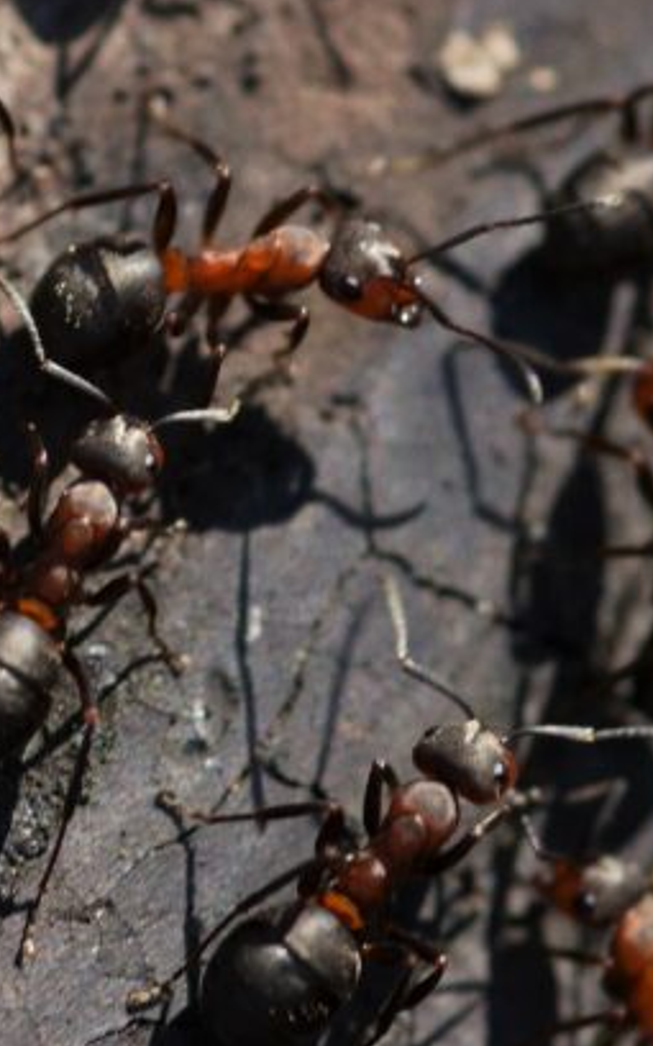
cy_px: 450
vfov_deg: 5.2
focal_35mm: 403
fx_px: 11483
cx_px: -223
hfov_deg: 3.2
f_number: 5
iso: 320
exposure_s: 1/320
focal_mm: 105
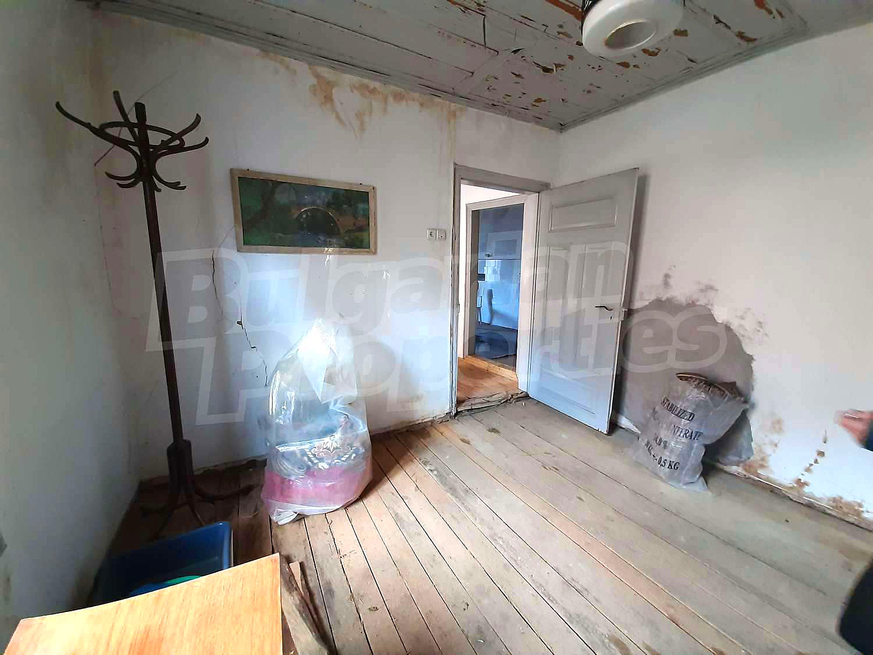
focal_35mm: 13
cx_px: 436
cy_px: 328
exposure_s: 1/25
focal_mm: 1.42
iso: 250
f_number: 2.2
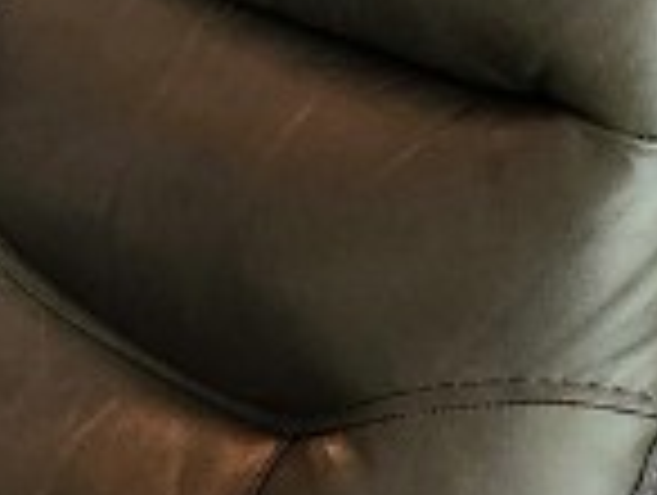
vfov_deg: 8.6
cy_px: -630
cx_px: -1094
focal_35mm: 161
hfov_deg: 10.1
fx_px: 3061
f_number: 1.8
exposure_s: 1/120
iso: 500
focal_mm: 5.4
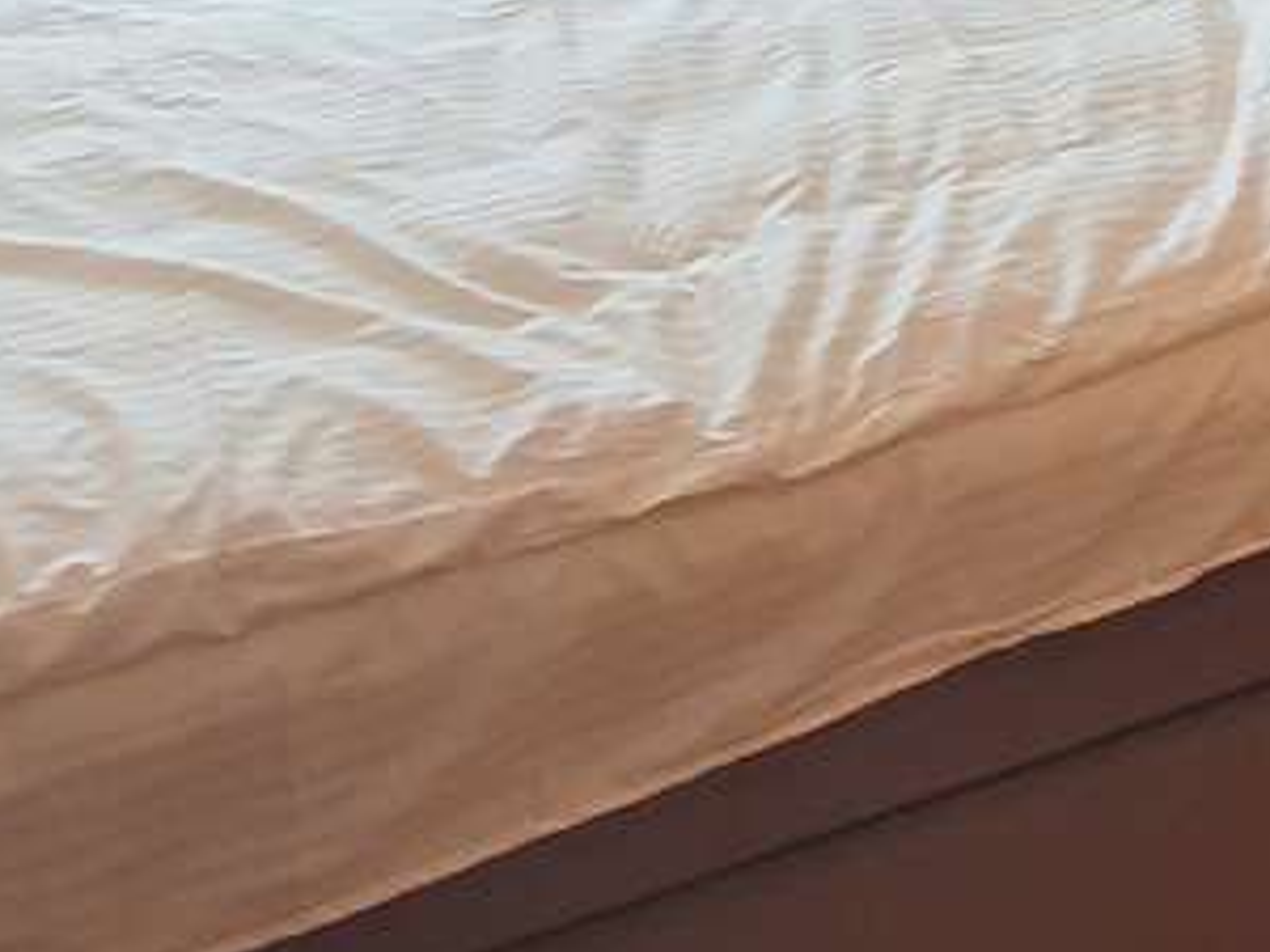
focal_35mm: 65
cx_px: 1092
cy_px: -713
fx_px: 2385
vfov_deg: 18.3
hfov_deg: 28.9
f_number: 2.2
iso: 64
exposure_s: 1/50
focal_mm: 1.8
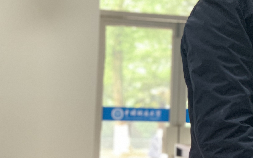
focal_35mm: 135
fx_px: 931
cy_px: 38
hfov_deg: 15.0
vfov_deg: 9.7
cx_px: 293
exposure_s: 1/50
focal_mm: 6
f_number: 2.4
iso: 160
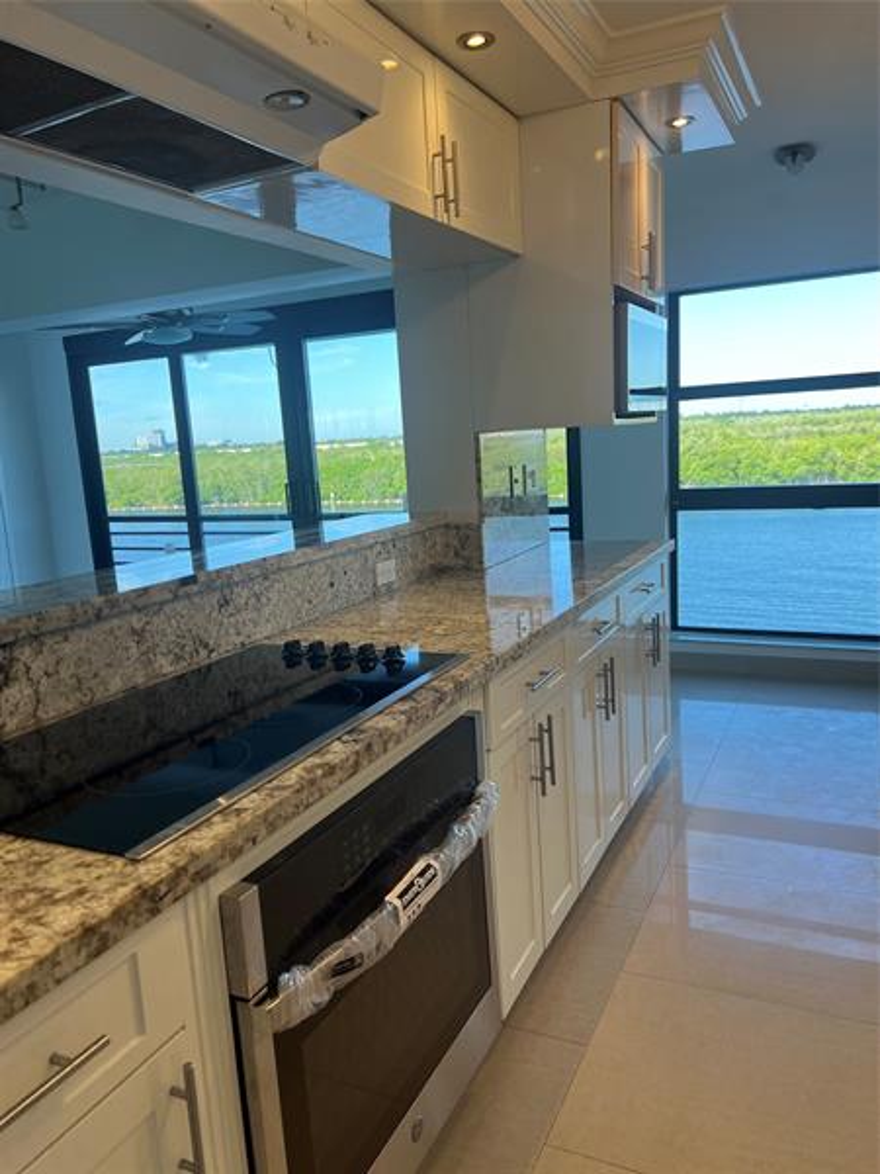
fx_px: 881
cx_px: 440
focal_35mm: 26
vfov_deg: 67.3
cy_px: 587
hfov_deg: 53.1
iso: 40
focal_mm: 5.7
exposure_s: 1/192
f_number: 1.5
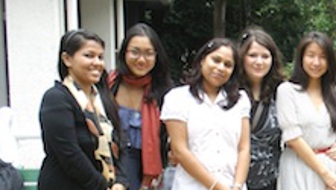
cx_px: 338
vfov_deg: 14.7
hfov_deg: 24.6
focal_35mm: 82
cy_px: 167
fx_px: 732
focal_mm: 6.6
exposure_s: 1/320
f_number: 3.5
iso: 64
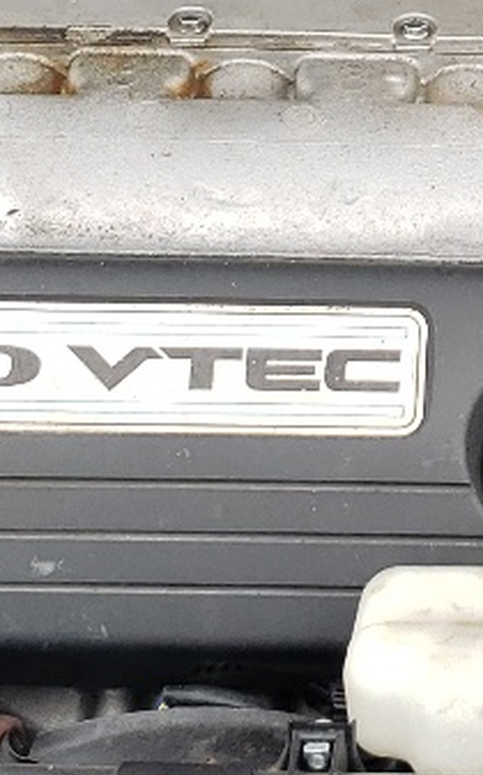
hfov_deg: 9.7
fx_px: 2765
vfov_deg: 15.7
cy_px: 64
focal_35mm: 131
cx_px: 685
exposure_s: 1/500
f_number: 1.5
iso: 50
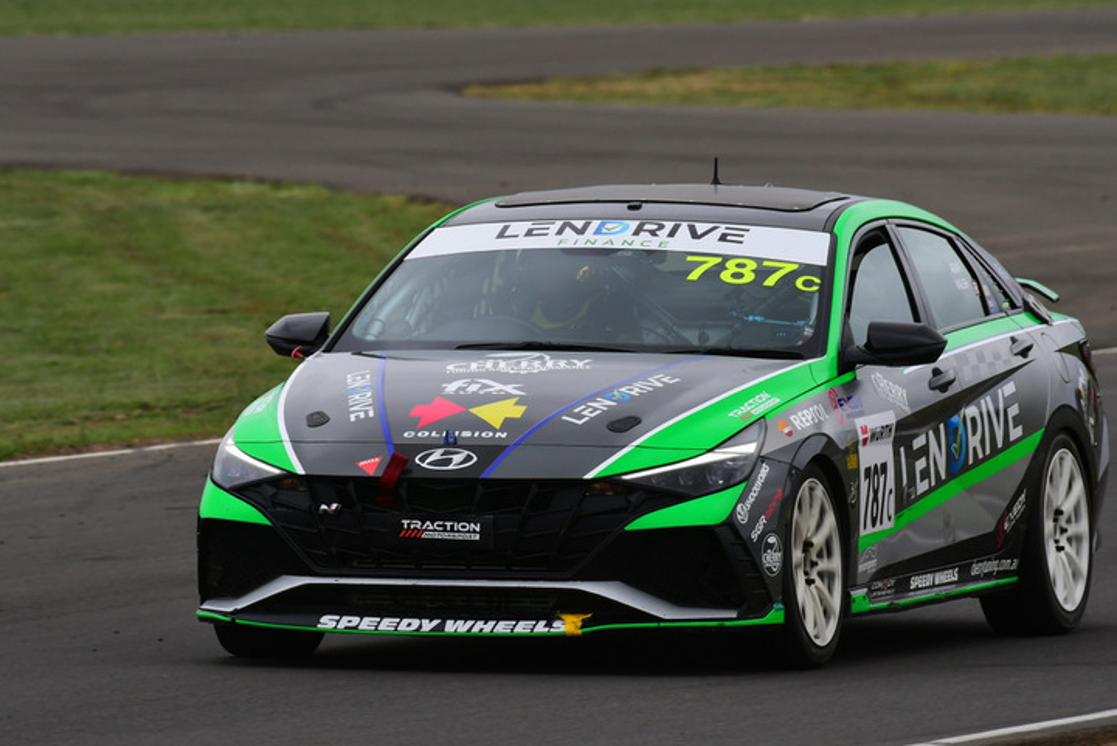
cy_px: 366
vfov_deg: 1.7
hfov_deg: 2.6
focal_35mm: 800
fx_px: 24836
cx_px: 563
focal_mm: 480
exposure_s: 1/640
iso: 400
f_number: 10
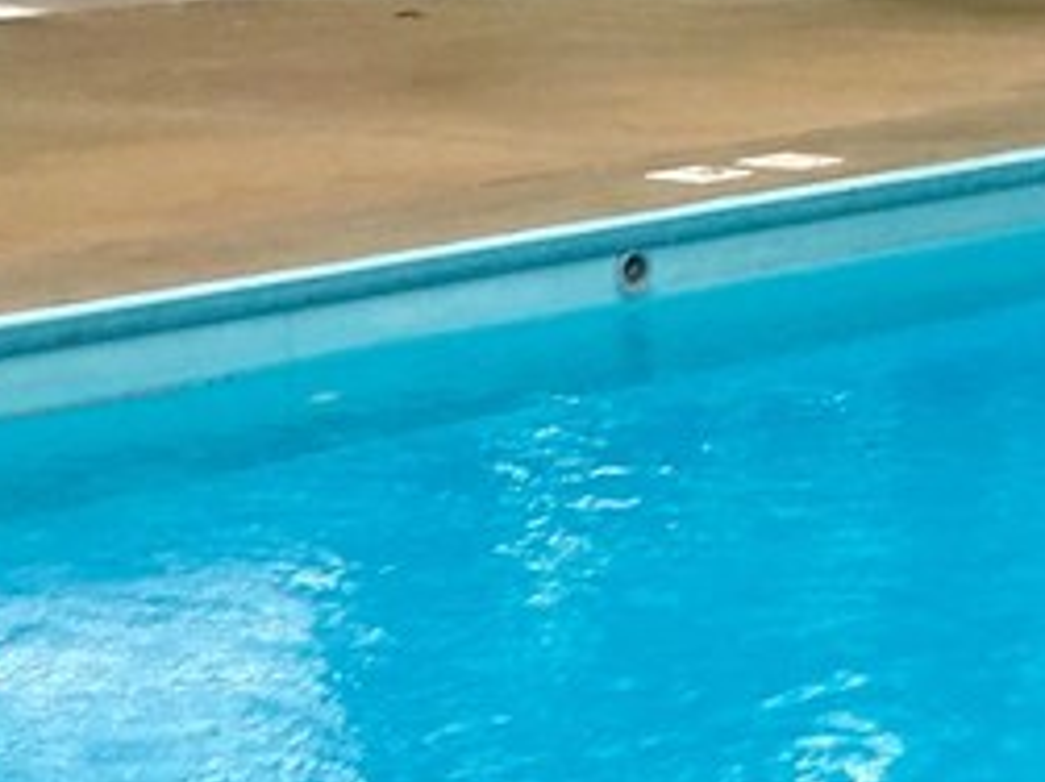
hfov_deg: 8.2
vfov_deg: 6.4
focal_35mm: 233
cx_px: 1811
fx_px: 7031
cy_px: 491
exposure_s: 1/120
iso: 20
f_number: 2.8
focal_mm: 6.6
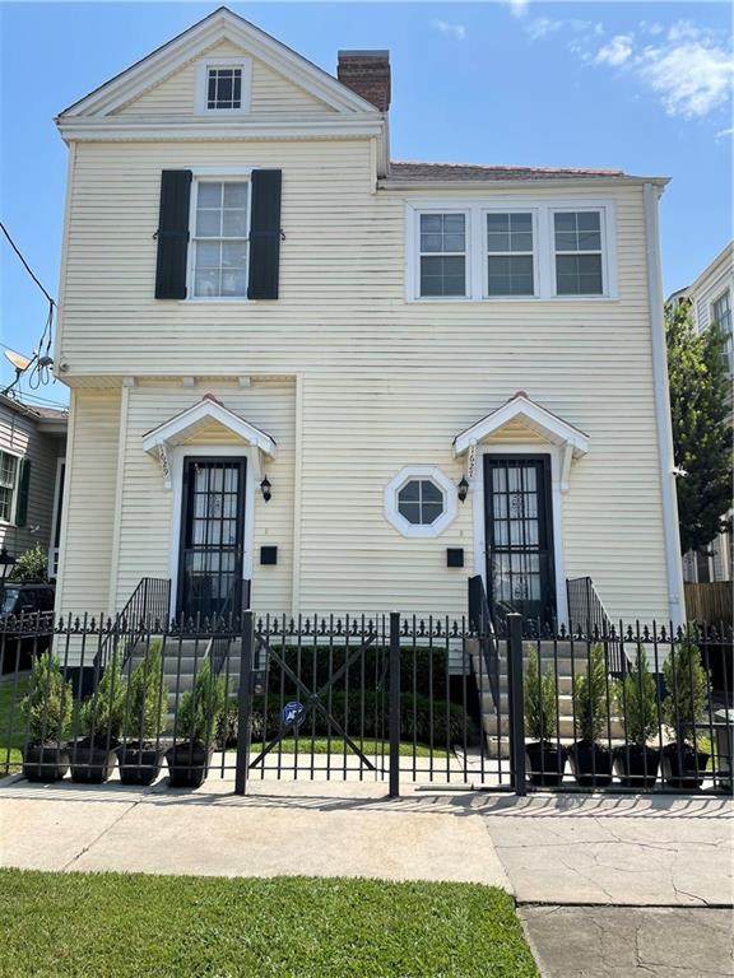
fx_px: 735
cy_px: 489
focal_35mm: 26
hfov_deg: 53.1
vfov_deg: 67.3
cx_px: 367
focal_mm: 4.2
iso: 32
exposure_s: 1/3509
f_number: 1.6
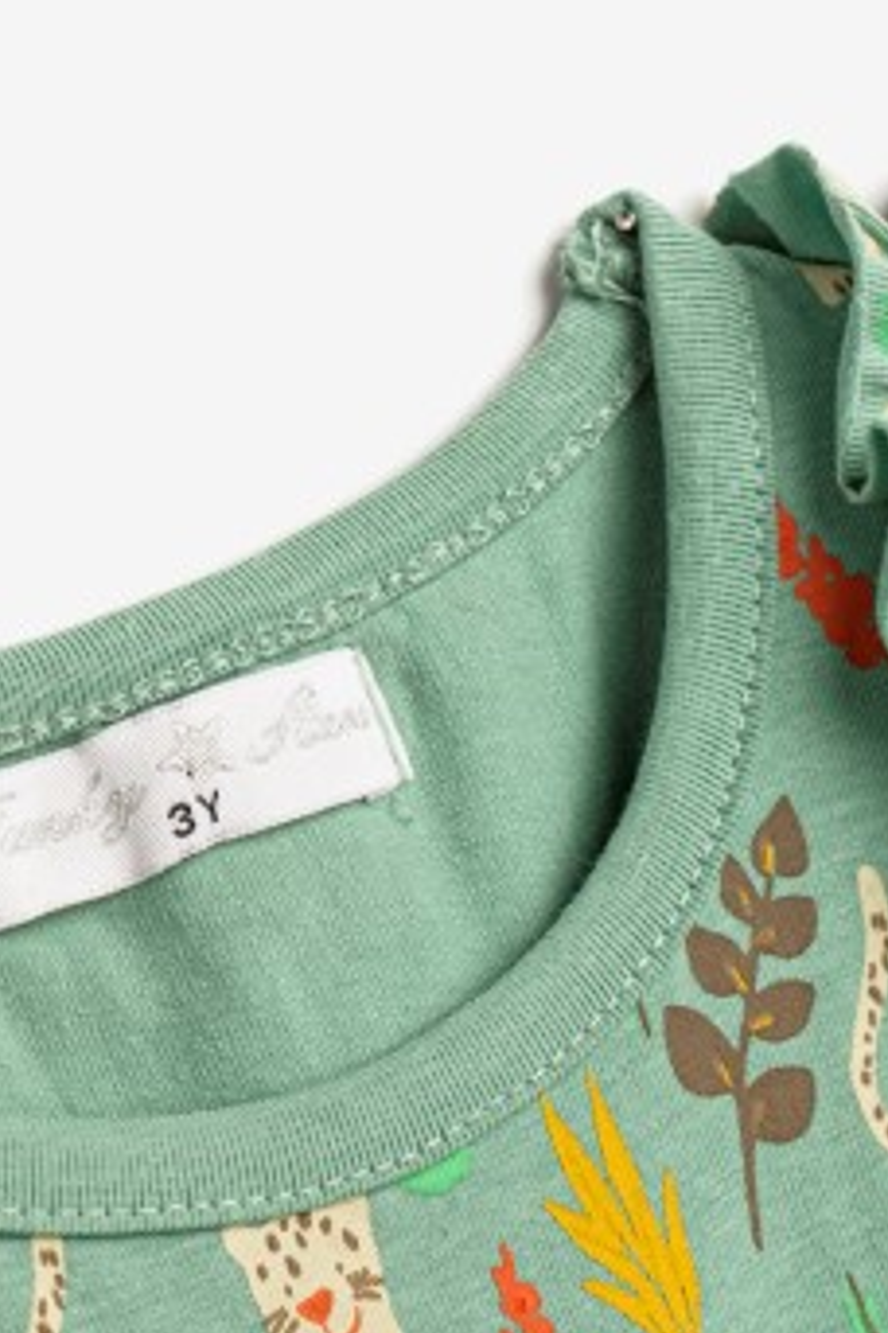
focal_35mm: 183
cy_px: 1883
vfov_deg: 10.9
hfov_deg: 7.5
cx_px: 950
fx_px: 6770
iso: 100
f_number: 8
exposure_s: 1/160
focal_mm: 58
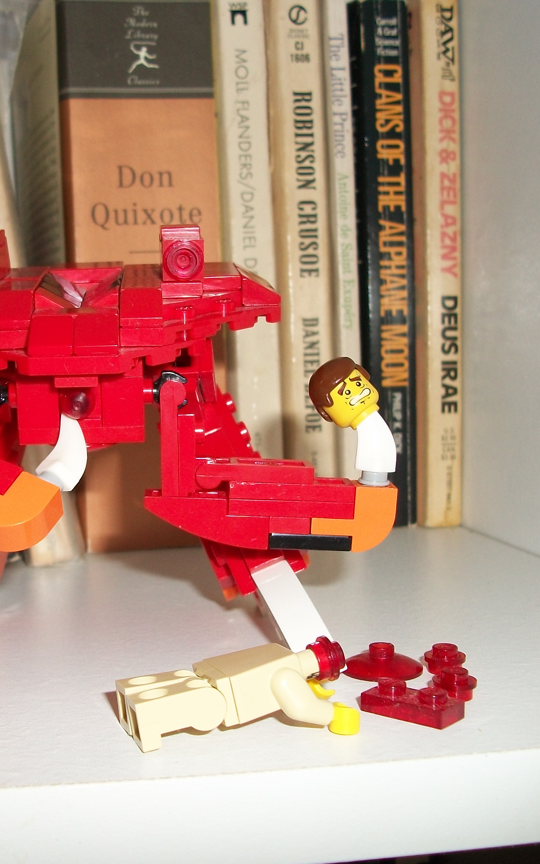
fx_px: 1083
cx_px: 71
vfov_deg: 43.5
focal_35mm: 46
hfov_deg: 27.2
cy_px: 435
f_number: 2.9
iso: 80
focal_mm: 5.7
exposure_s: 1/60
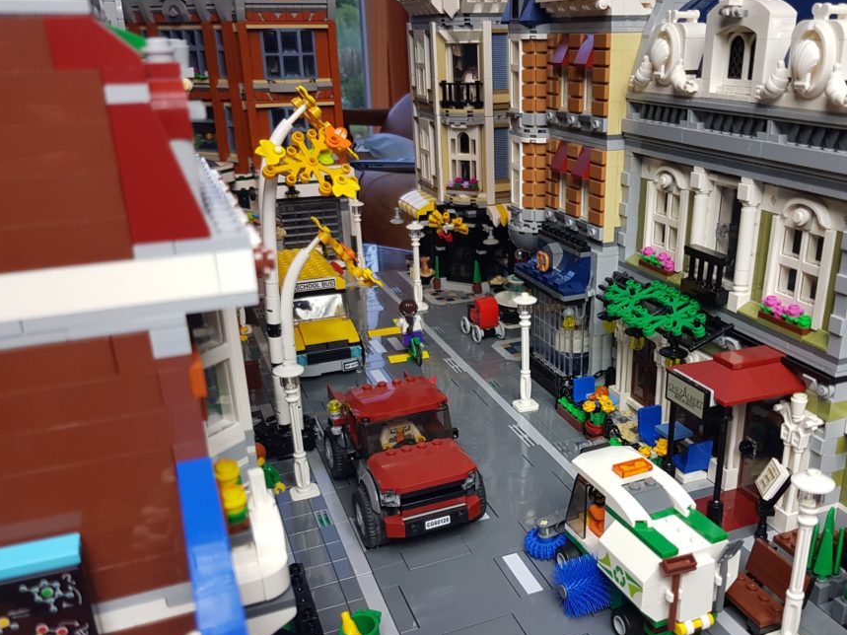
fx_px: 758
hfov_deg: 58.0
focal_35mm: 31
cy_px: 373
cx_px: 500
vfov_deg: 45.2
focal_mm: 4.3
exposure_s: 1/50
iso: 125
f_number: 1.7
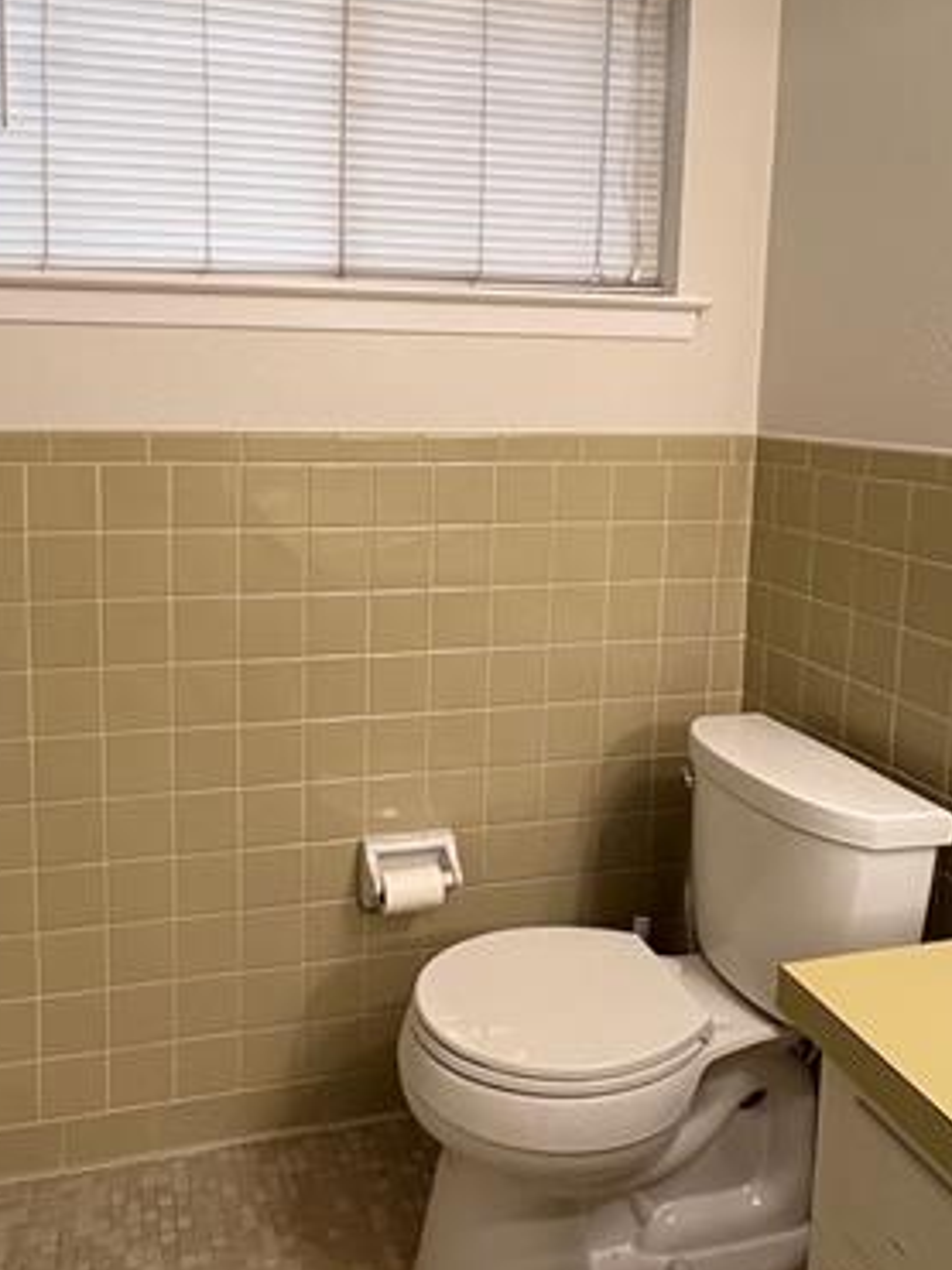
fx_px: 1064
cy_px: 493
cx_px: 384
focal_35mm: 29
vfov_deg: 61.0
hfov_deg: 47.9
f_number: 2.2
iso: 320
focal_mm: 2.22
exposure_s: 1/60
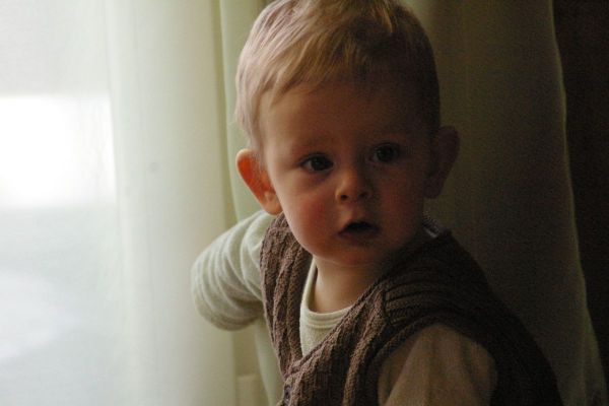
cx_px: 304
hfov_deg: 4.6
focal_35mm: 450
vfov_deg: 3.1
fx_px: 7612
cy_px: 203
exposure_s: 1/350
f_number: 5.6
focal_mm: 300
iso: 3200
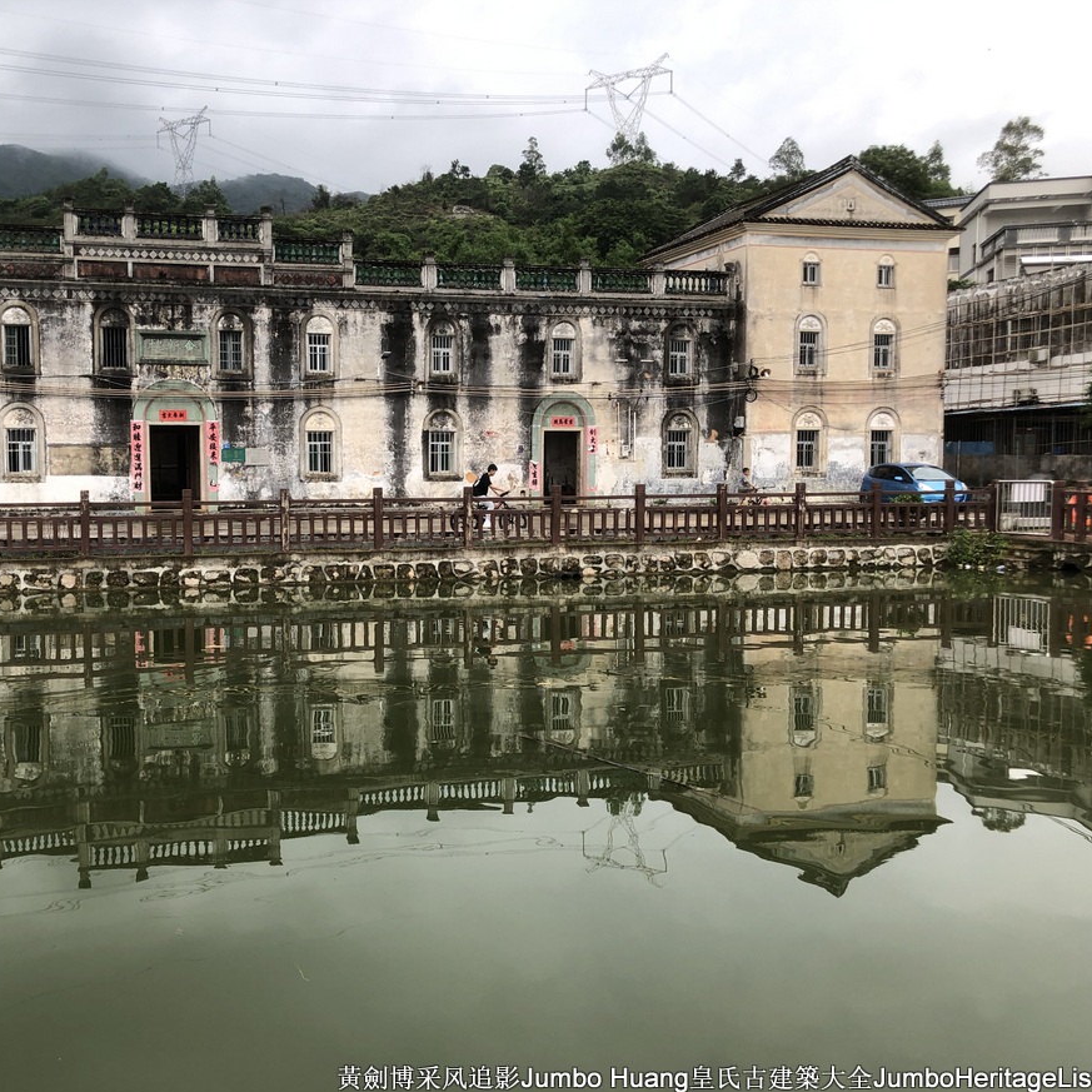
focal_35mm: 34
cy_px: 562
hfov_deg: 47.8
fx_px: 1213
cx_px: 384
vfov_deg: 48.4
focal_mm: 3.99
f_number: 1.8
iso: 20
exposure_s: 1/274
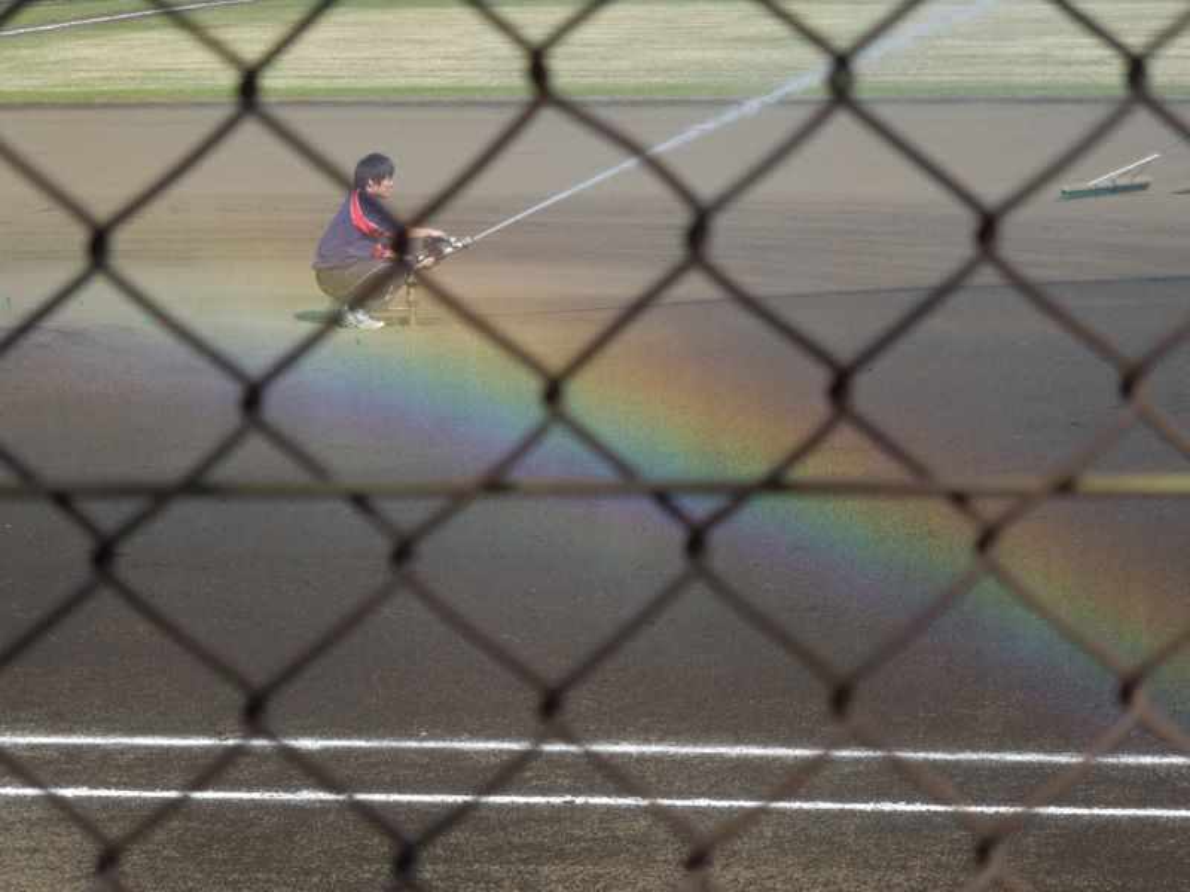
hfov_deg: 13.1
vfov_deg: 9.8
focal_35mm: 151
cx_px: 595
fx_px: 5191
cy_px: 446
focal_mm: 27.2
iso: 100
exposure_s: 1/400
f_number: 4.9
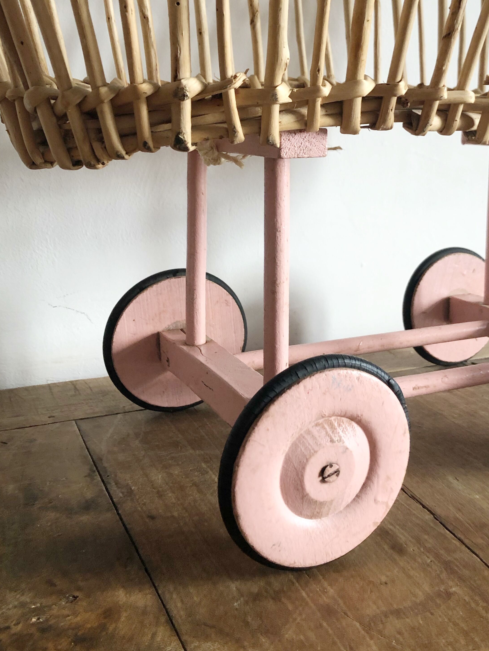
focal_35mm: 39
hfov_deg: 36.7
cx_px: 296
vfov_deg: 47.1
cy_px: 215
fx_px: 735
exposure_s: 1/15
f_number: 1.8
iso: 50
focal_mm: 3.99
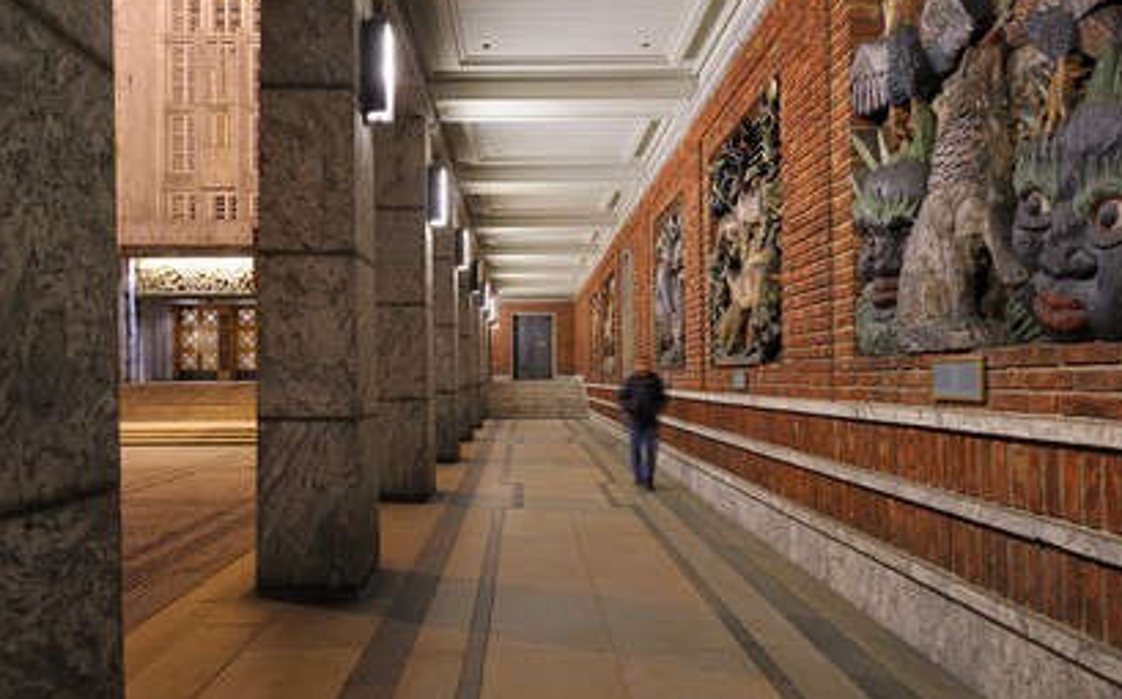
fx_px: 672
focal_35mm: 22
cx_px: 573
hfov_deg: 79.7
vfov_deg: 55.0
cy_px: 345
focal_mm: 21
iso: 200
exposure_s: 6
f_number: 10
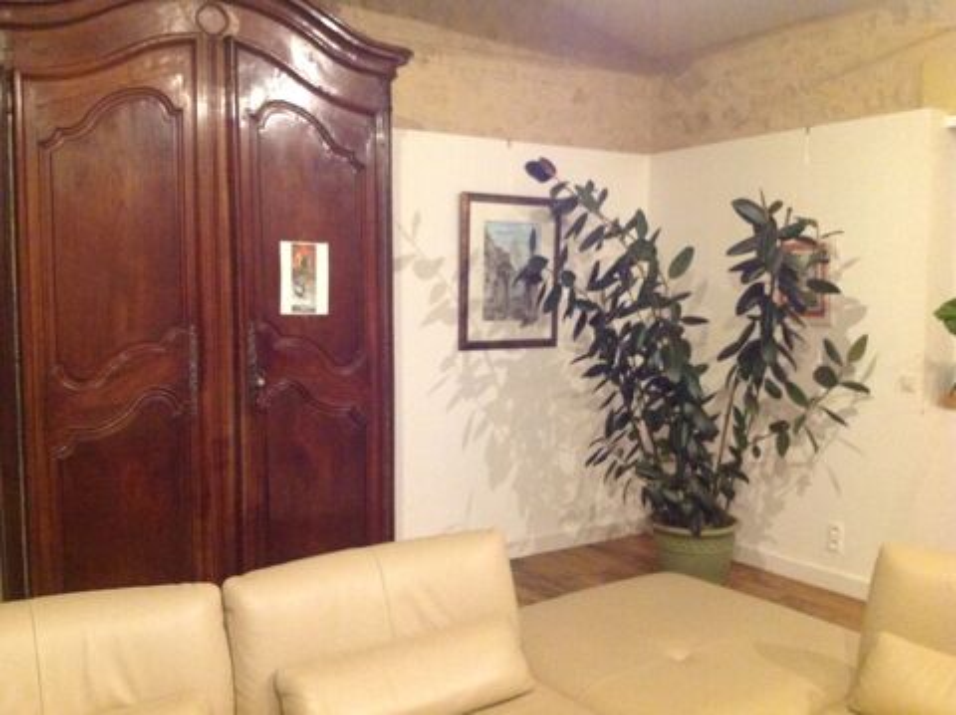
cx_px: 478
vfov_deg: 40.6
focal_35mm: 35
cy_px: 358
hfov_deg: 52.7
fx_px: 966
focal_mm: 4.28
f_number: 2.4
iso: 500
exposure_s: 1/15
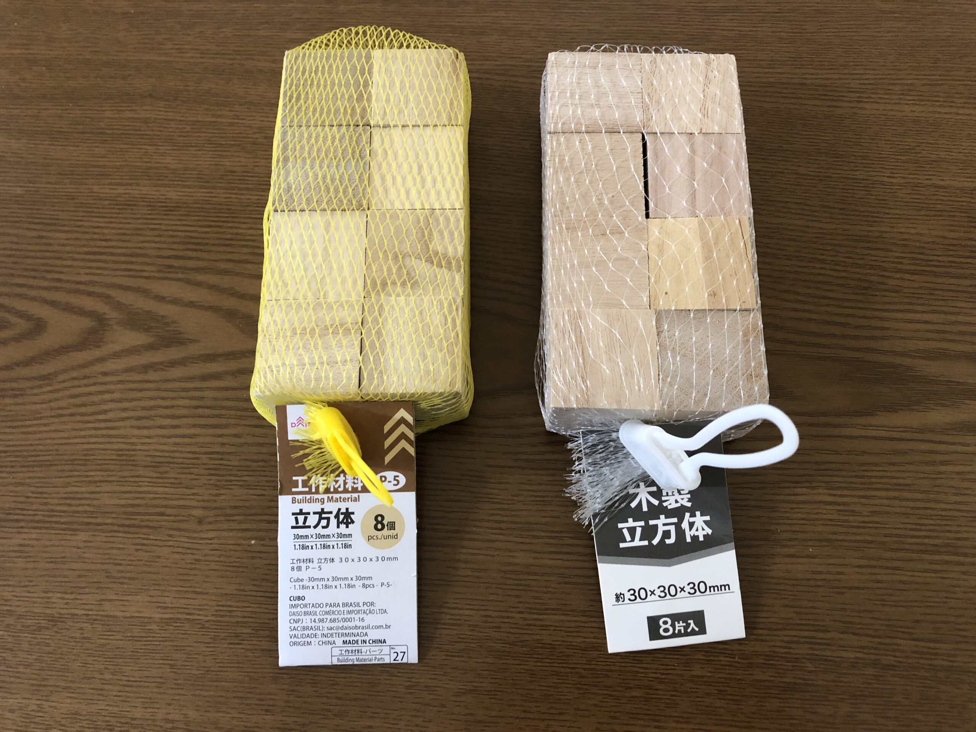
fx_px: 789
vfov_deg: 49.7
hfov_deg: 63.4
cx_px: 488
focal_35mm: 28
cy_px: 366
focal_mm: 3.99
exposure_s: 1/12
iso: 100
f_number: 1.8
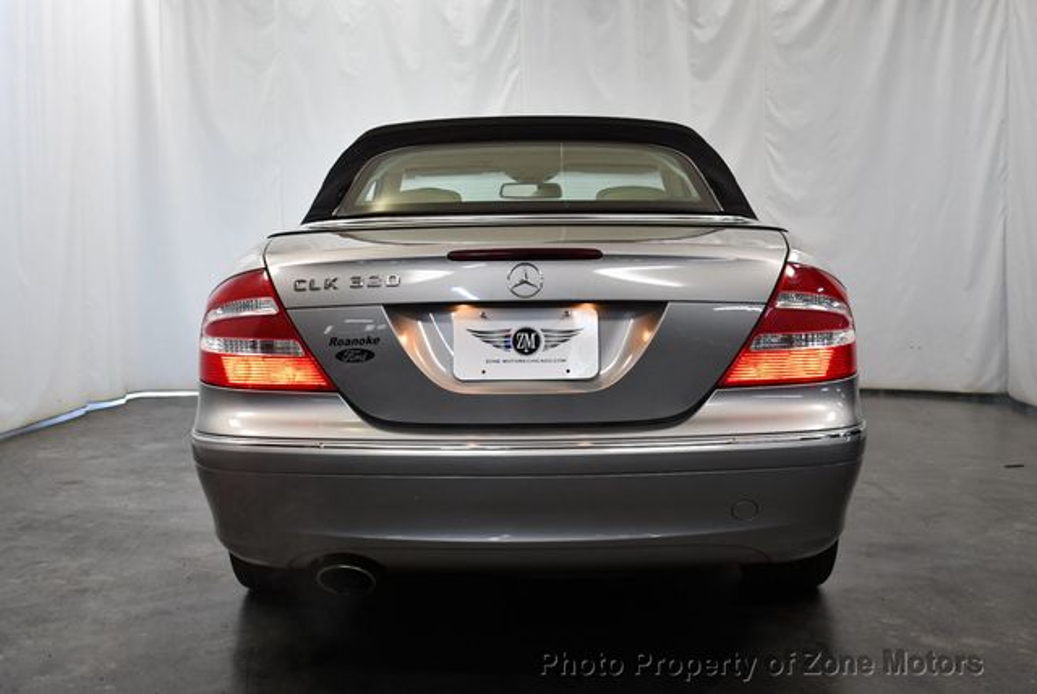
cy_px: 347
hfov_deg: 44.5
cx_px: 518
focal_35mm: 44
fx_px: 1269
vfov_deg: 30.6
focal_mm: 22
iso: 800
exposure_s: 1/160
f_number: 3.8
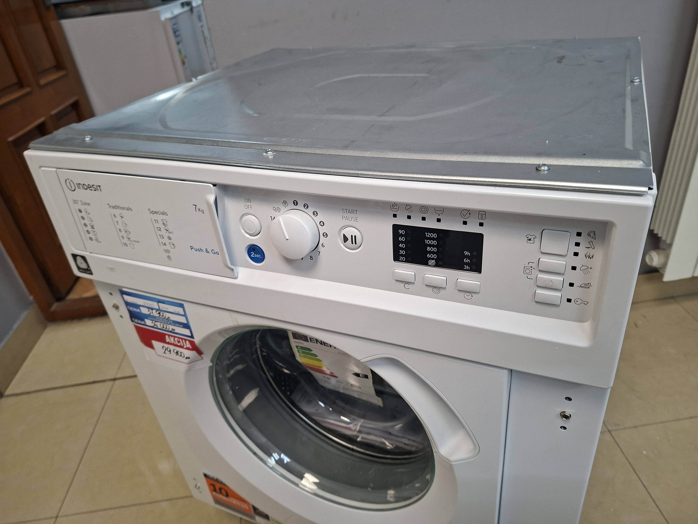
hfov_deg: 73.9
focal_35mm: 23
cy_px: 262
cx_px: 349
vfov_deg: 58.9
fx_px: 464
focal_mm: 5.54
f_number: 1.8
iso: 200
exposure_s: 1/50
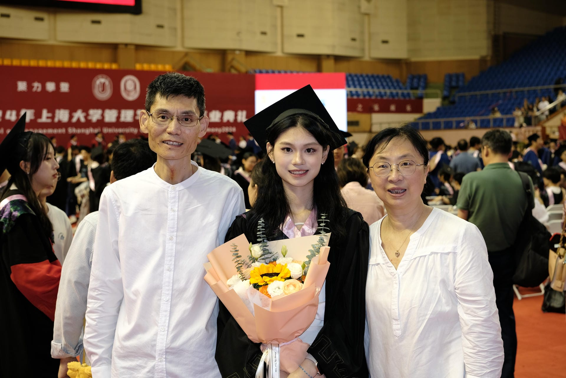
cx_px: 283
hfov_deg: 39.6
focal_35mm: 50
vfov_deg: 27.0
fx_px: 786
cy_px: 189
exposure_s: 1/100
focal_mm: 33
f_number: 3.2
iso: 500
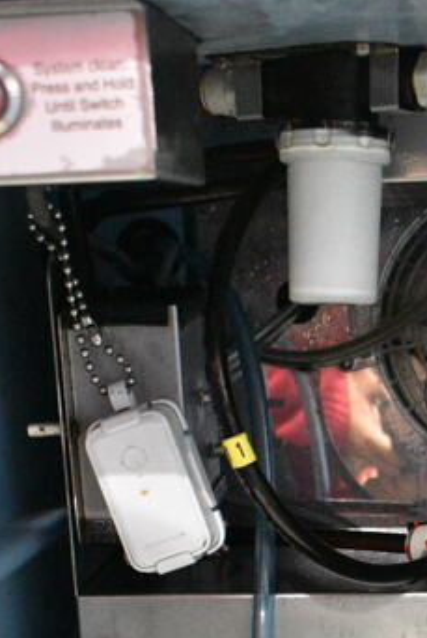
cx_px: 431
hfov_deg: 14.1
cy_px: 715
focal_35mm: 96
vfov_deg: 20.2
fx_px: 1703
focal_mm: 24
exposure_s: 1/80
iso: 6400
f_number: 5.6
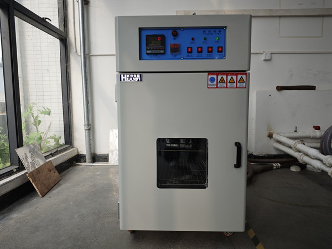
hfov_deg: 73.9
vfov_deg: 58.9
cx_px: 166
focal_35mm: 23
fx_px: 221
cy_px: 124
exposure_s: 1/119
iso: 50
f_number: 1.6
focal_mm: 6.55
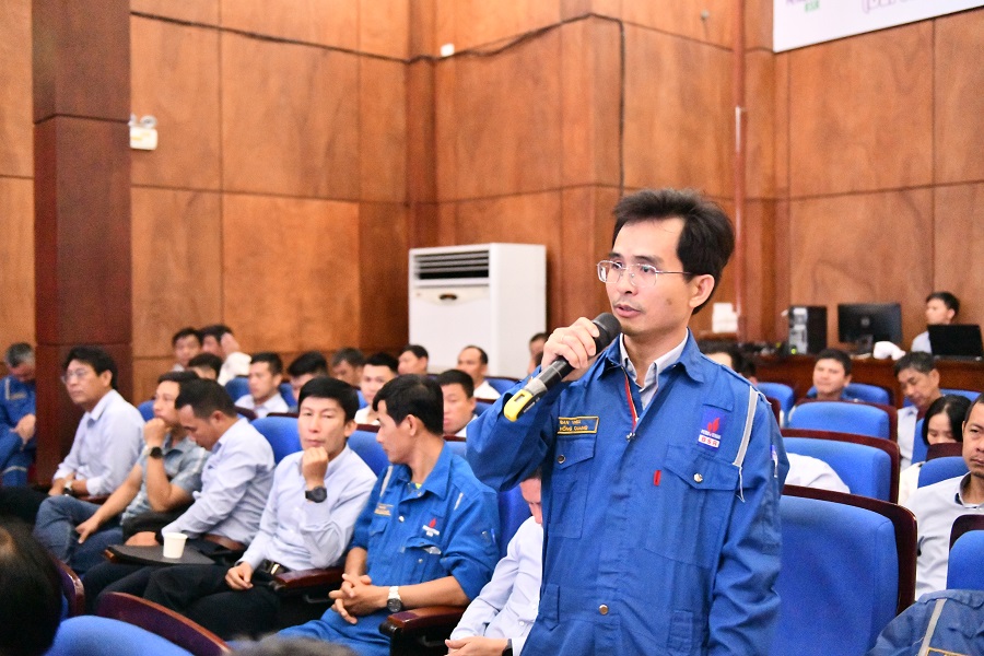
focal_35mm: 38
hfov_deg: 50.7
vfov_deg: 35.1
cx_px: 492
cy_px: 328
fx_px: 1039
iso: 25600
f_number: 3.2
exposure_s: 1/1000
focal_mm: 38
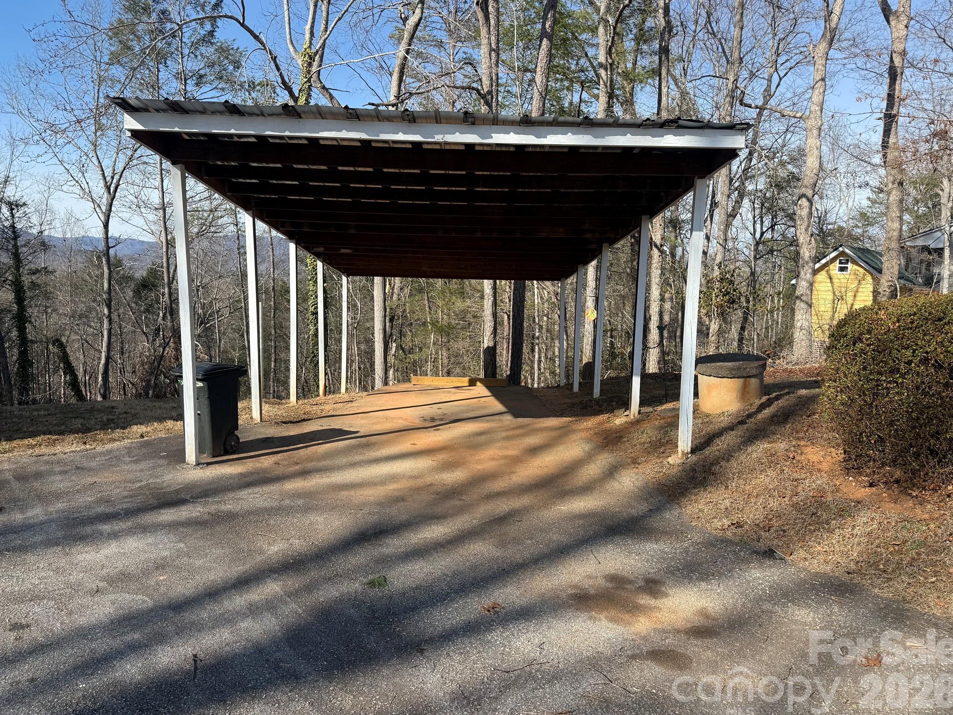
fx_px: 688
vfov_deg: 54.9
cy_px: 353
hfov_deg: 69.4
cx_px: 467
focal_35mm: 25
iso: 80
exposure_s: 1/2525
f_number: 1.78
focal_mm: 6.76
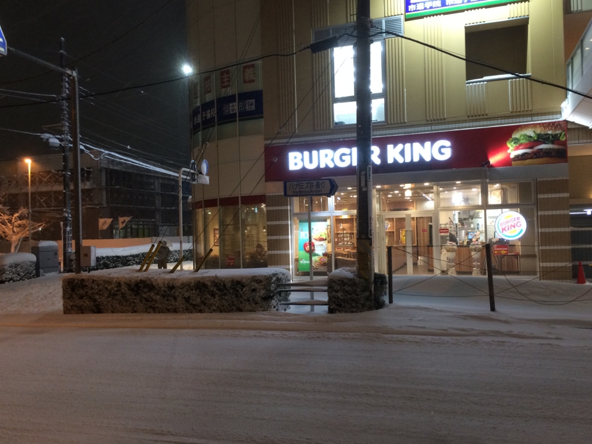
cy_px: 224
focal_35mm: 32
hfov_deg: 56.8
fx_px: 547
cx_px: 300
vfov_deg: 44.2
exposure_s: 1/33
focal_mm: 4.12
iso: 200
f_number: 2.2
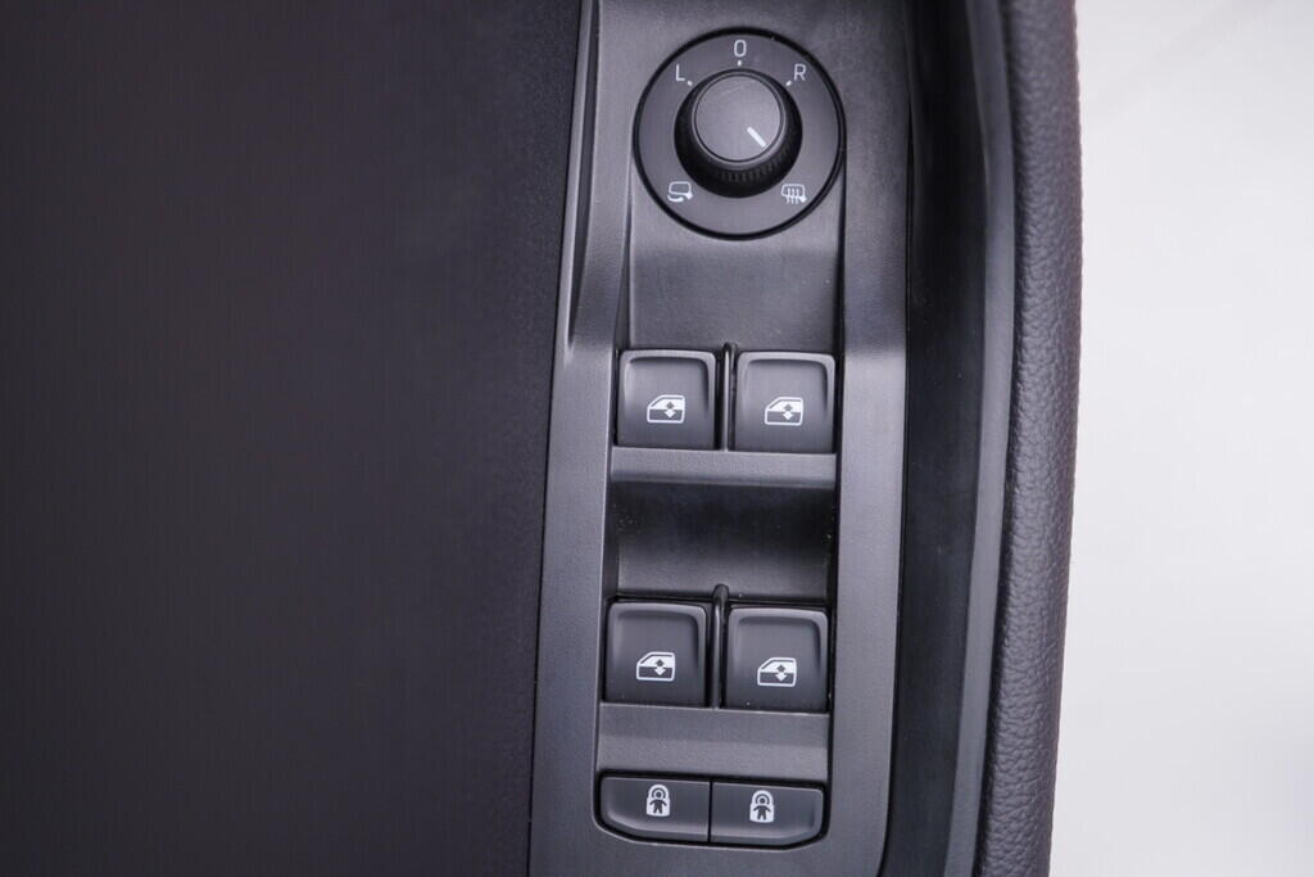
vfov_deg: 36.9
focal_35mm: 36
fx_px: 1314
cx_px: 657
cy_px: 438
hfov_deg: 53.1
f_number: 2.8
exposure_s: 1/40
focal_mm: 24
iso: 250
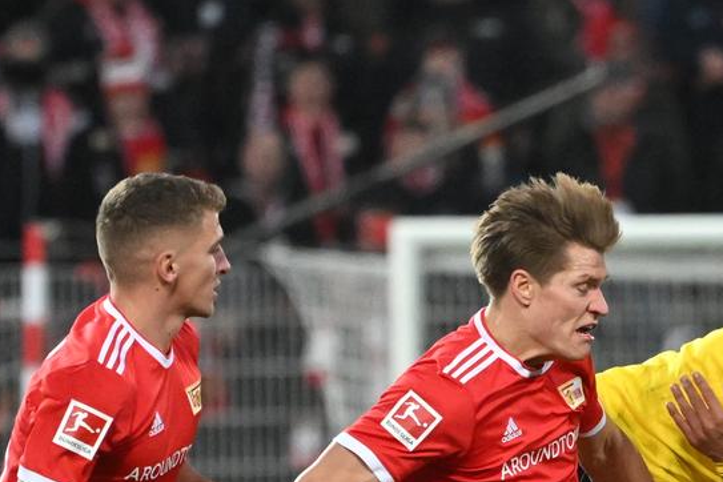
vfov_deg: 2.7
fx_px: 10202
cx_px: 515
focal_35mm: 508
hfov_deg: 4.1
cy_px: 405
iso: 5000
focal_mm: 300
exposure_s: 1/2000
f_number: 4
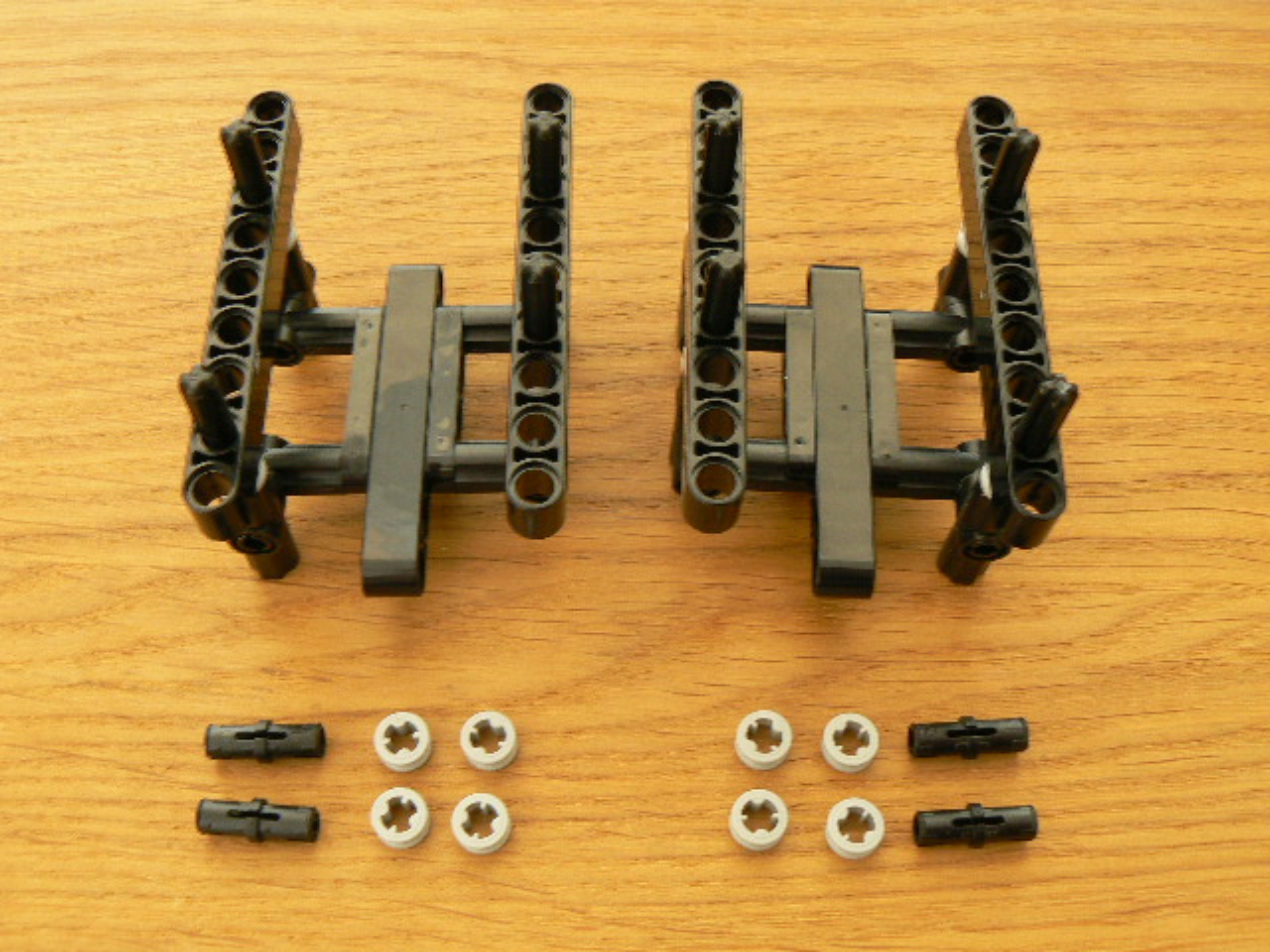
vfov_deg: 39.7
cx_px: 635
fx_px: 1321
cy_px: 476
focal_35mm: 36
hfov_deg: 51.4
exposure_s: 2
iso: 100
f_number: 5
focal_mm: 6
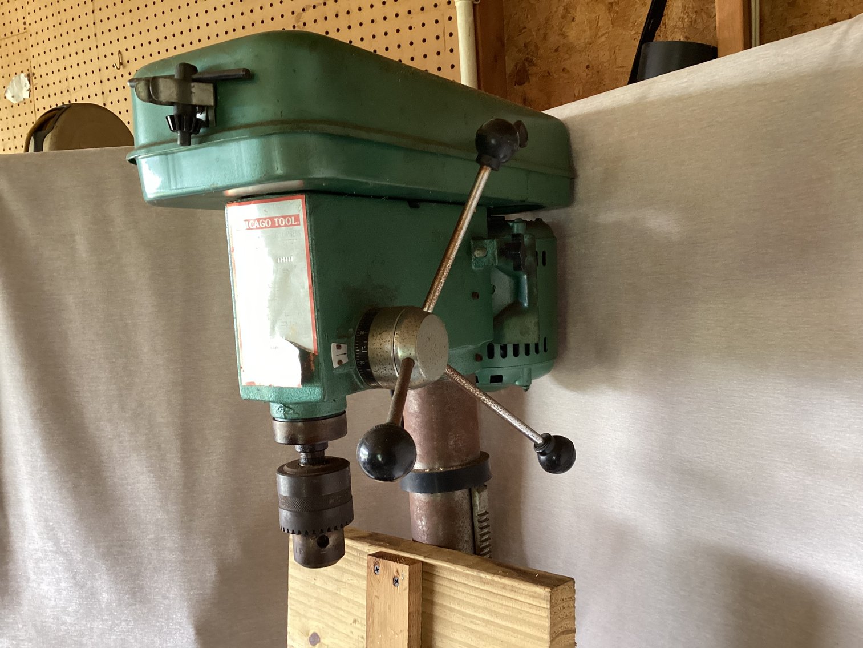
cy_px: 324
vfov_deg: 45.4
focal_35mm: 31
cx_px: 432
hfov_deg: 58.3
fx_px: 773
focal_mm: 3.3
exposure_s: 1/60
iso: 250
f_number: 2.4
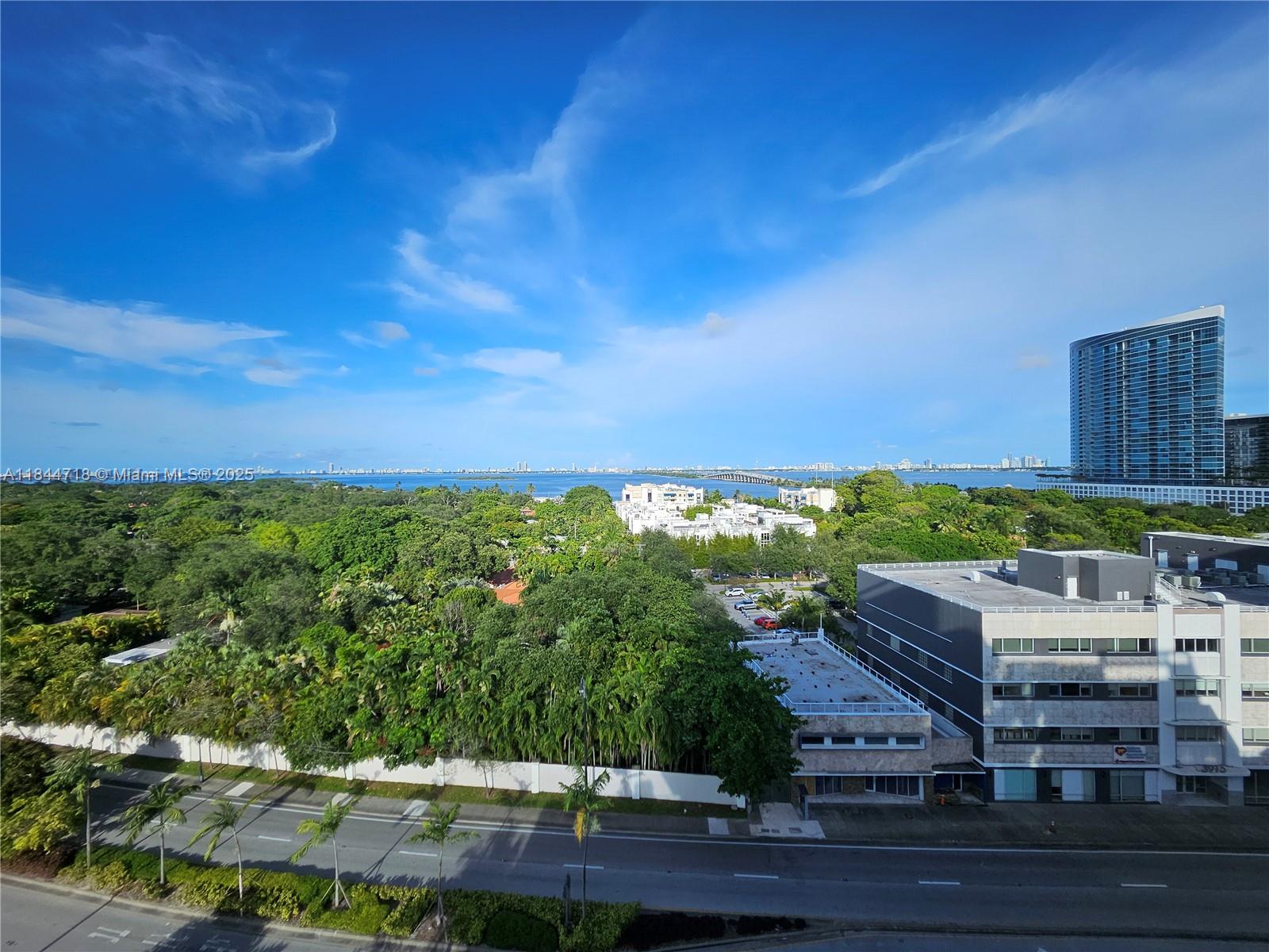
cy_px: 476
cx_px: 634
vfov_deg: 89.9
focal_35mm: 13
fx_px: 477
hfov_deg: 106.2
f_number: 2.2
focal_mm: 1.74
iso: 32
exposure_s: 1/1538
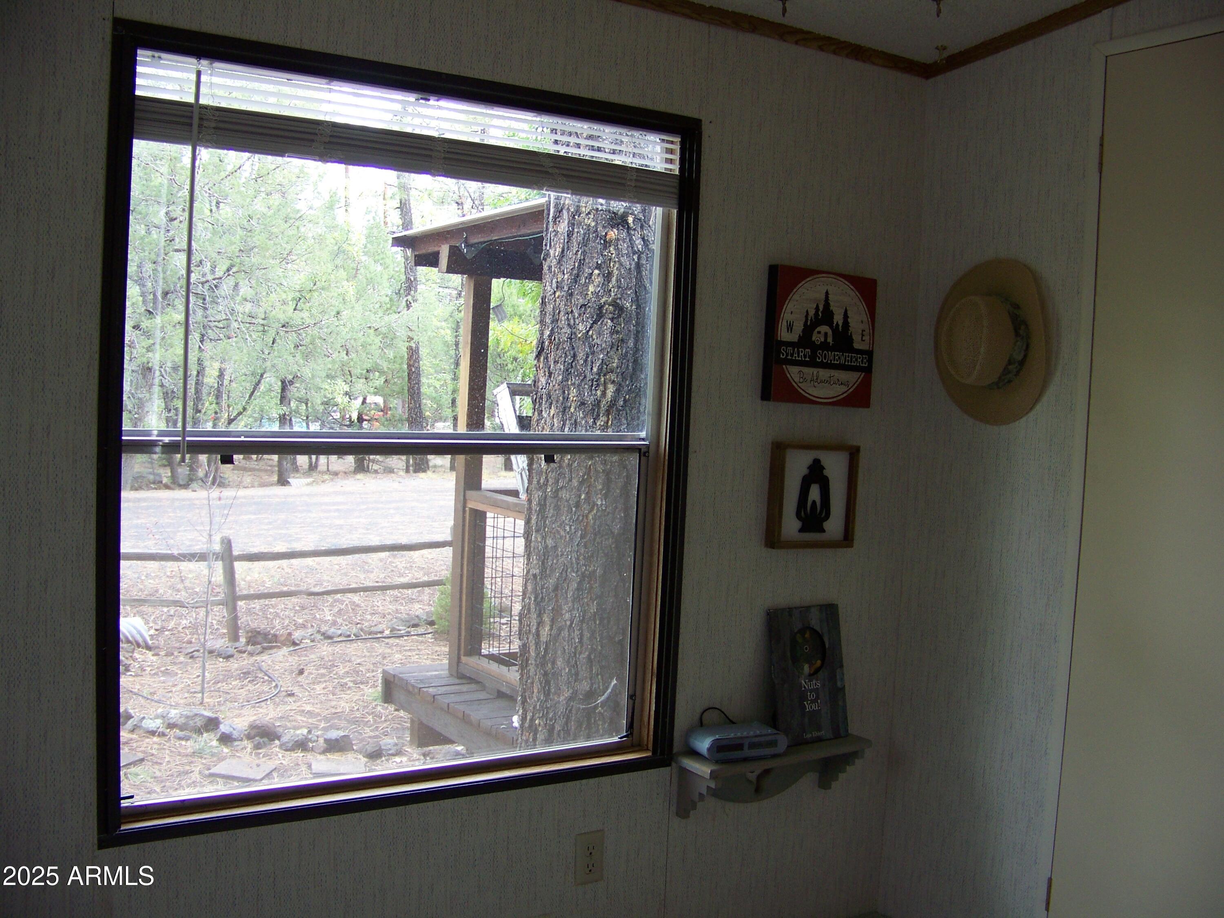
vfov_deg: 39.7
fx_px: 1273
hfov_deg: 51.4
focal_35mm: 36
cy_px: 459
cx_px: 612
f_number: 2.8
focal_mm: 5.85
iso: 80
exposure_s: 1/30
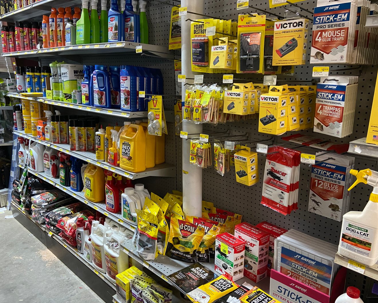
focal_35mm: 29
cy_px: 158
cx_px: 184
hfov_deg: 60.4
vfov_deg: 50.0
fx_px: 324
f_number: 1.8
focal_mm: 4.25
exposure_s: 1/40
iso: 320
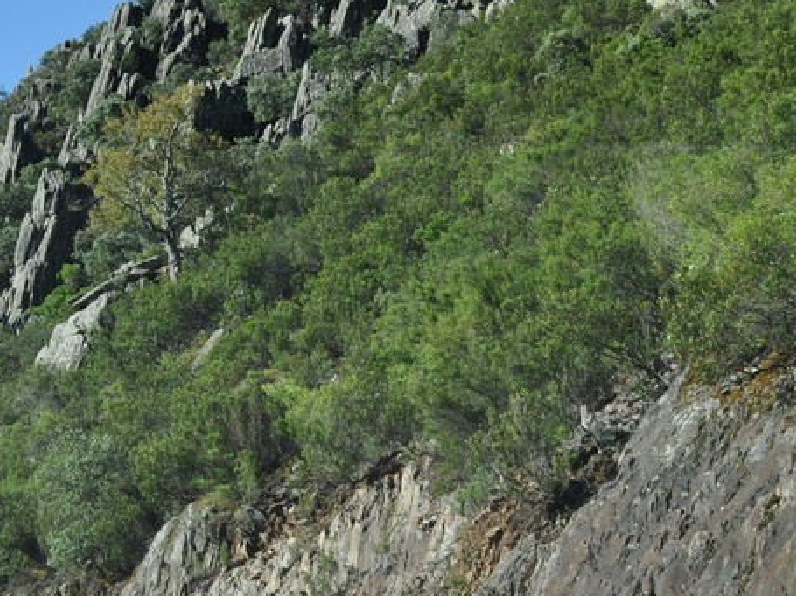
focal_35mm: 81
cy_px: 234
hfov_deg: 23.2
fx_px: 1864
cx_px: 26
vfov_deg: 18.2
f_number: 8
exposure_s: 1/250
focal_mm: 25
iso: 400
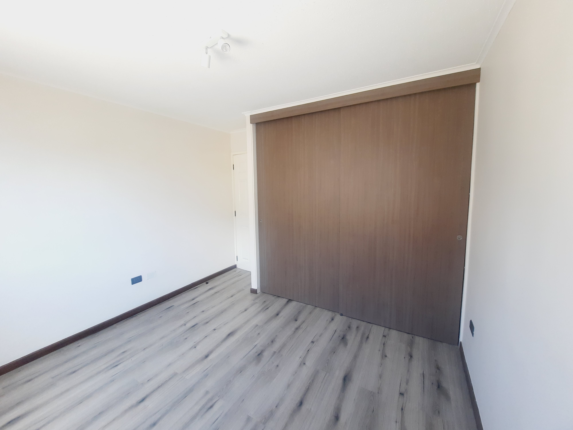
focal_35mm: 13
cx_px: 286
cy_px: 215
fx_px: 215
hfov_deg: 106.2
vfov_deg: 89.9
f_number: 2.2
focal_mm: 1.74
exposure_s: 1/50
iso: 50
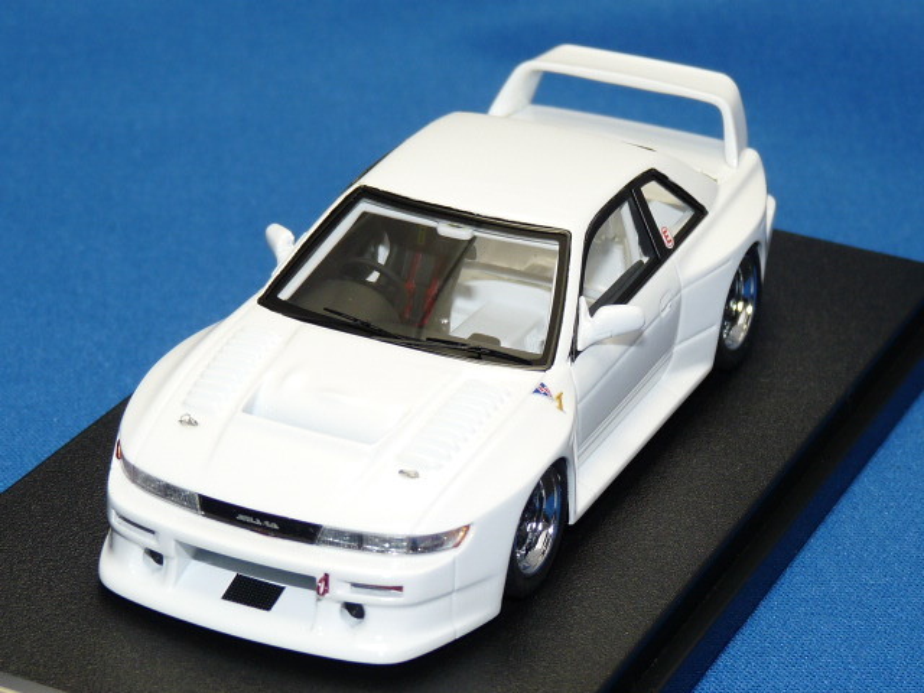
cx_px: 462
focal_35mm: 119
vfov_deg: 12.5
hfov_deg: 16.6
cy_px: 346
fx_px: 3176
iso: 100
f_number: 3.4
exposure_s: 1/40
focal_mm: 11.9
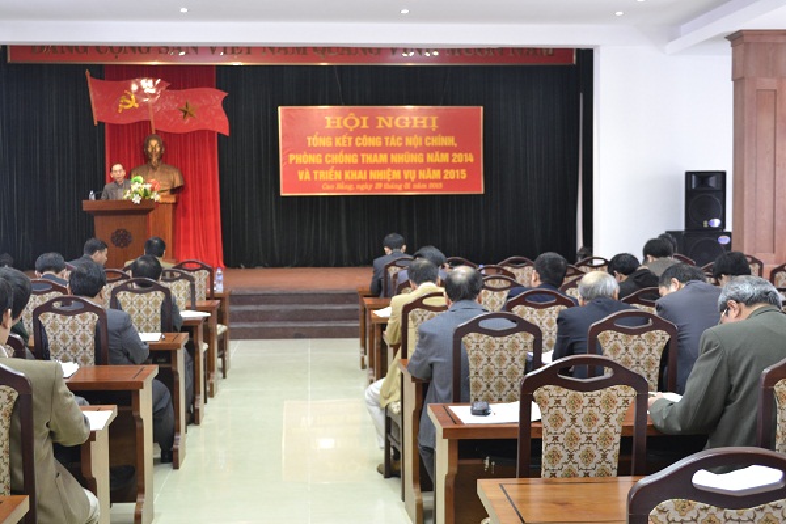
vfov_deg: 28.1
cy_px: 262
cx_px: 393
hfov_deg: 41.1
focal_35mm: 48
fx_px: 1048
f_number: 4.8
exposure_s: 1/15
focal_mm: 32
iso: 720
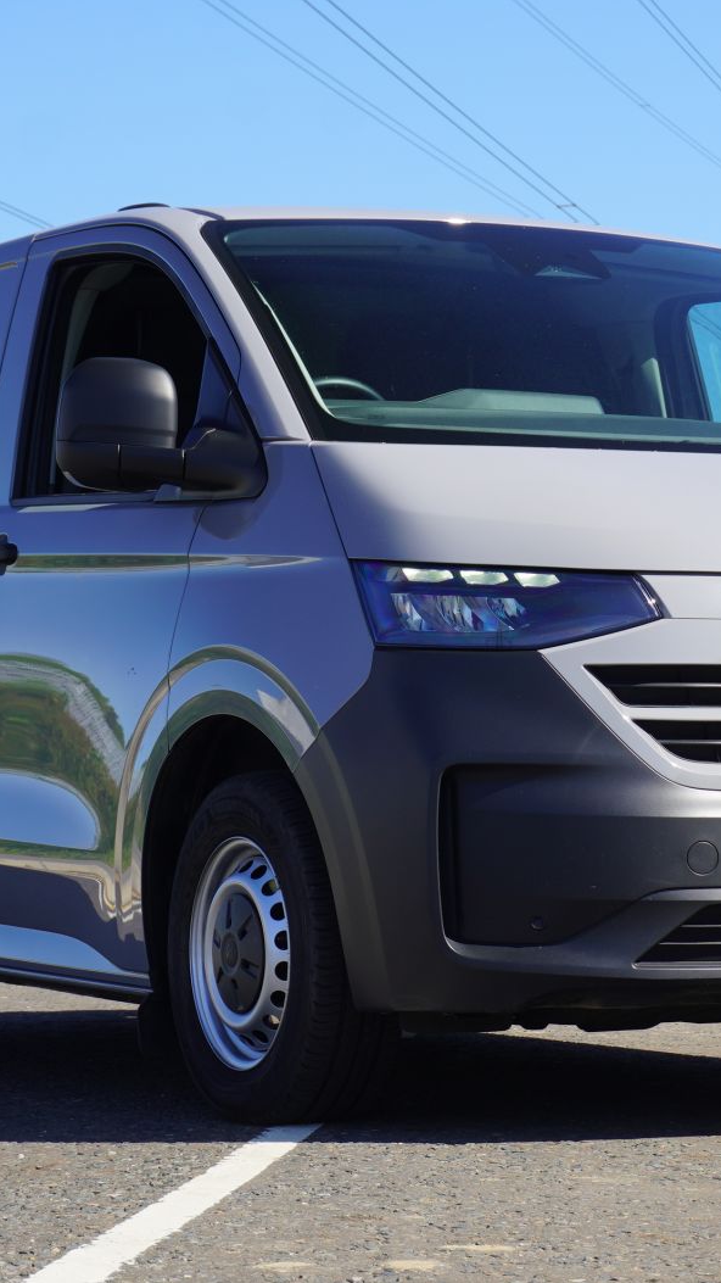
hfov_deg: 11.5
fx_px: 3570
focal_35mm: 105
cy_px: 637
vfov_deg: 20.4
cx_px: 465
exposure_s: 1/100
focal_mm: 44
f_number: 8
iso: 100
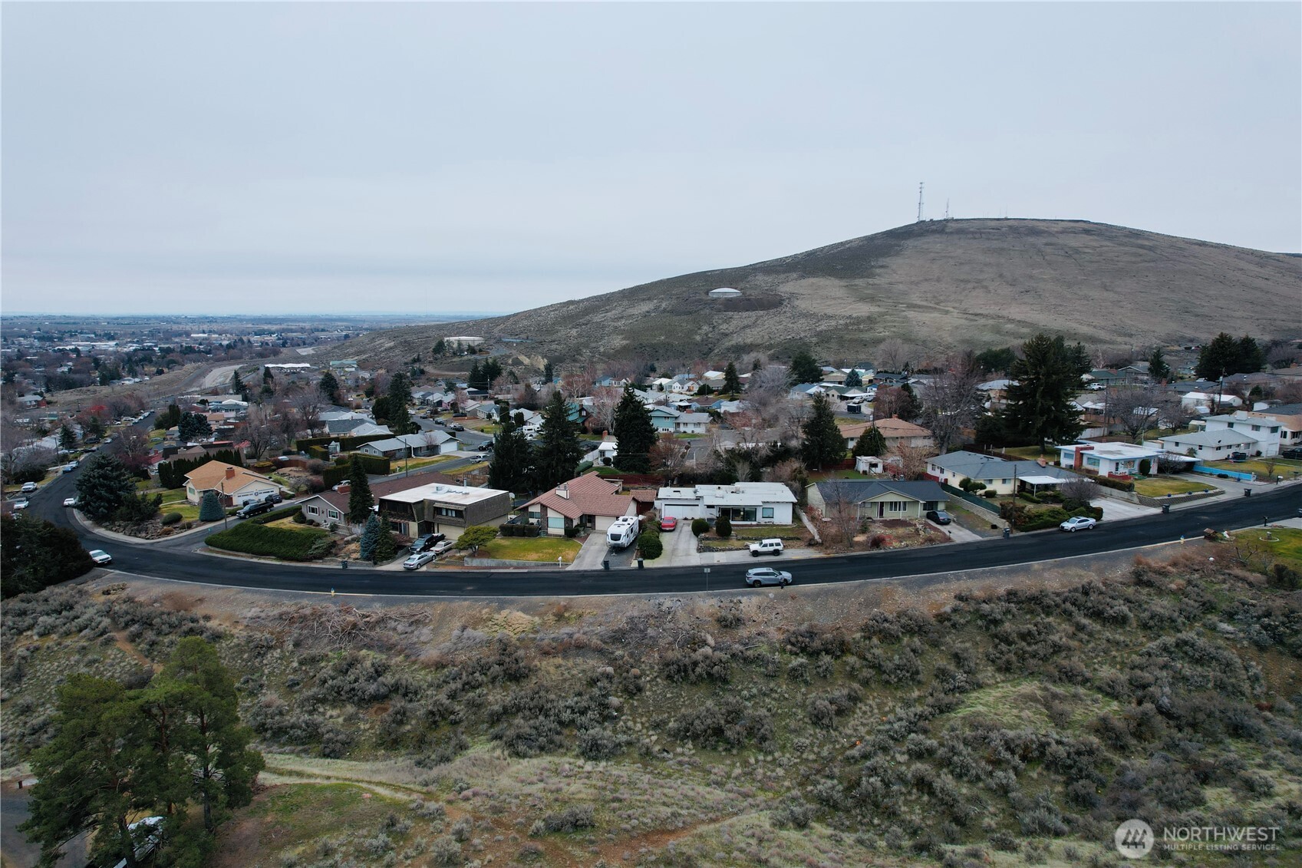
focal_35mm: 22
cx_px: 651
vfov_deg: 57.2
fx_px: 796
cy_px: 434
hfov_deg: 78.6
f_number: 2.8
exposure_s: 1/40
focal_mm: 8.38
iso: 110
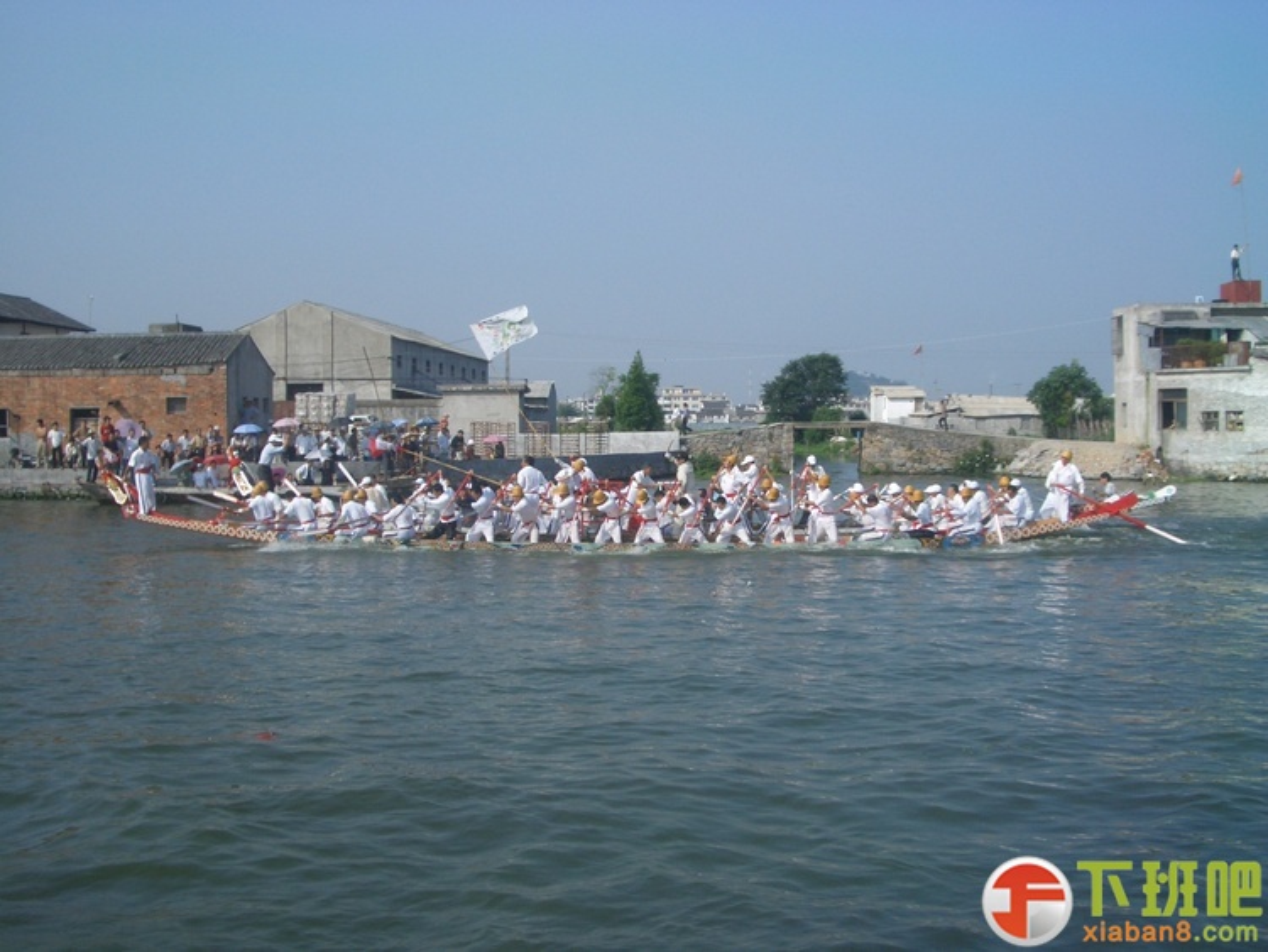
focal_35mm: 41
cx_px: 634
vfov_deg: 35.2
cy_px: 476
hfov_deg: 45.8
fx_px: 1502
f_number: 4.6
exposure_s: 1/500
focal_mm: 6.8
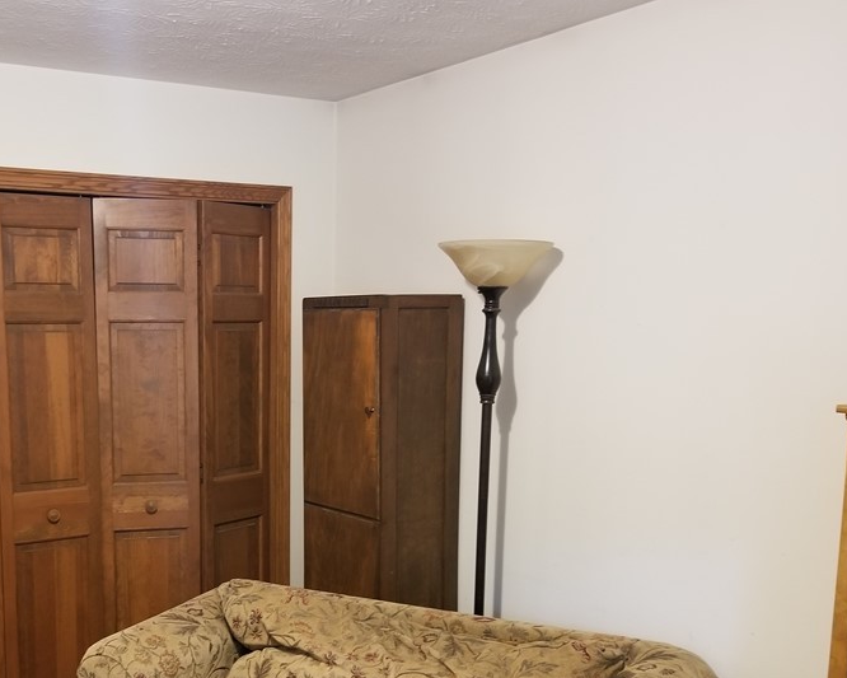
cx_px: 261
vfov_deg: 37.6
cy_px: 478
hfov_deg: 45.9
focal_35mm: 39
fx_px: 978
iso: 250
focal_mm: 4.25
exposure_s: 1/12
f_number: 1.7
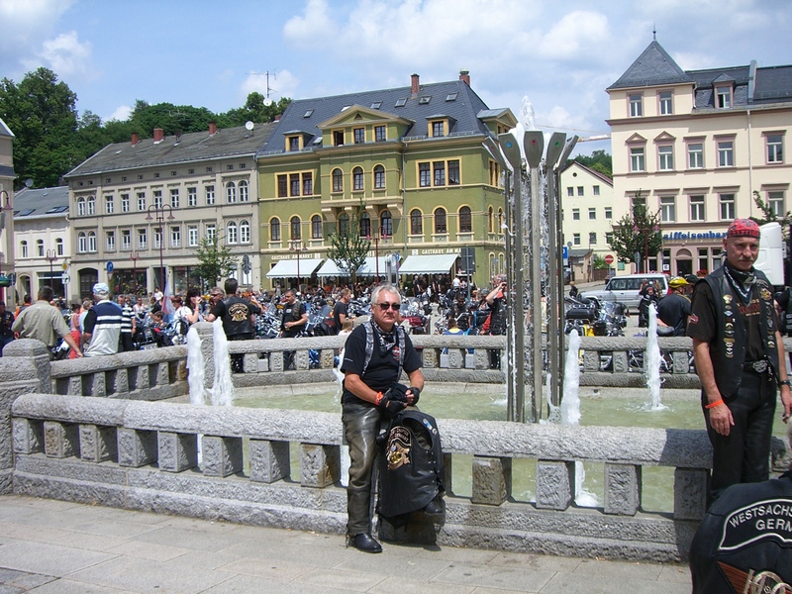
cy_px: 297
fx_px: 869
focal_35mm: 38
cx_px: 396
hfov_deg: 49.0
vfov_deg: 37.7
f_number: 4.3
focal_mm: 6.2
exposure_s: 1/640
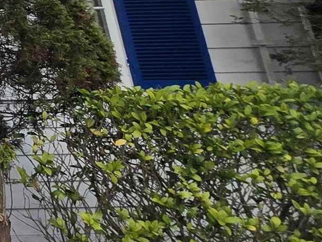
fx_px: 614
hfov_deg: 17.2
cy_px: -101
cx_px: -376
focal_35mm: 66
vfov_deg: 19.8
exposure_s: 1/417
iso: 50
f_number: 2.2
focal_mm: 2.2
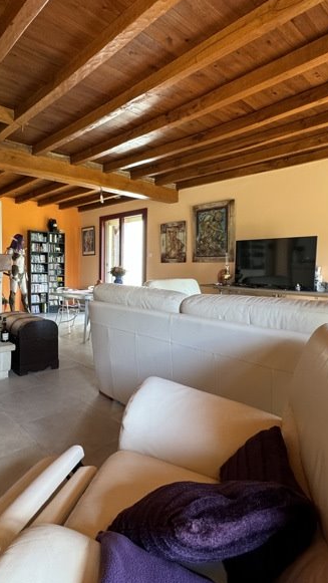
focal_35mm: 21
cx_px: 101
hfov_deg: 52.3
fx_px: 325
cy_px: 285
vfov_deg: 83.8
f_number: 2.2
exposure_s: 1/99
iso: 250
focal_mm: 2.22
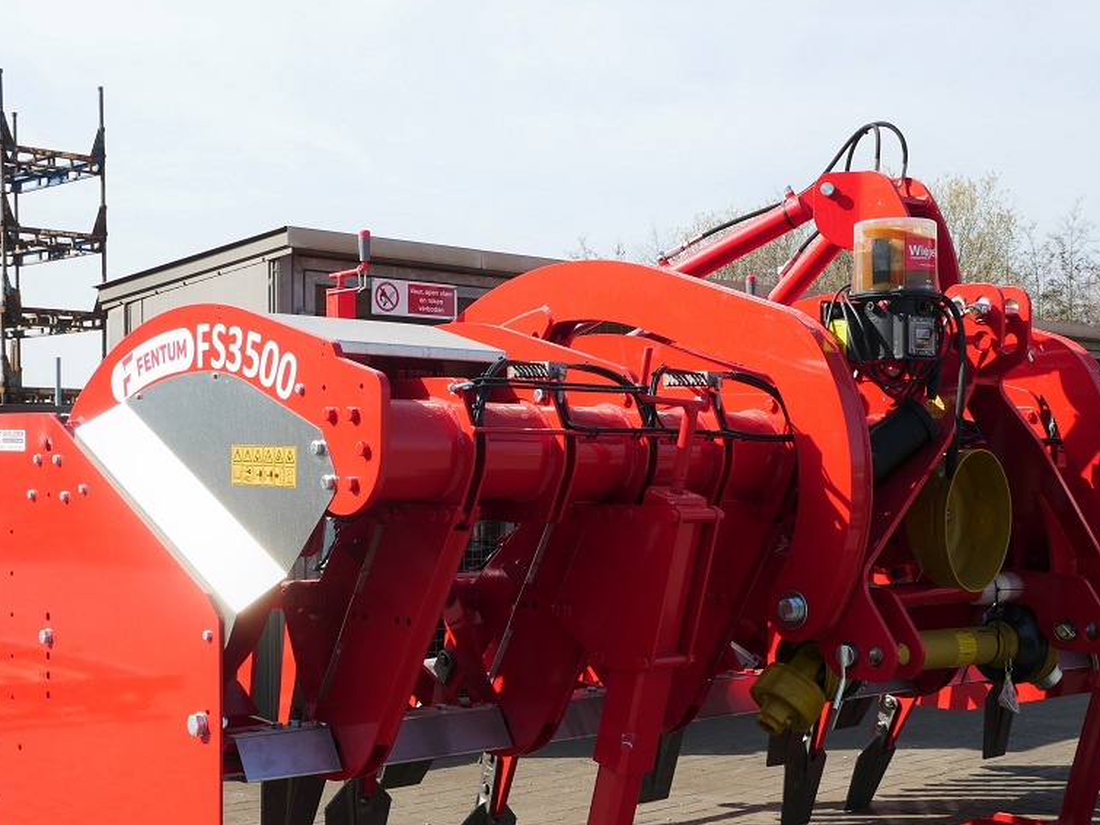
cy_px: 533
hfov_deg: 36.1
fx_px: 1684
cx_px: 626
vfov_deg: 27.4
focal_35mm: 53
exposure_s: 1/320
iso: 200
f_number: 7.1
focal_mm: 20
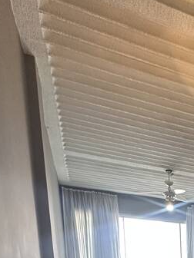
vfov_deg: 31.9
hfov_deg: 24.9
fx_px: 336
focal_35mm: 45
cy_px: 336
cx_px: 289
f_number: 2.2
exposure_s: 1/120
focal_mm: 2.22
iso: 320
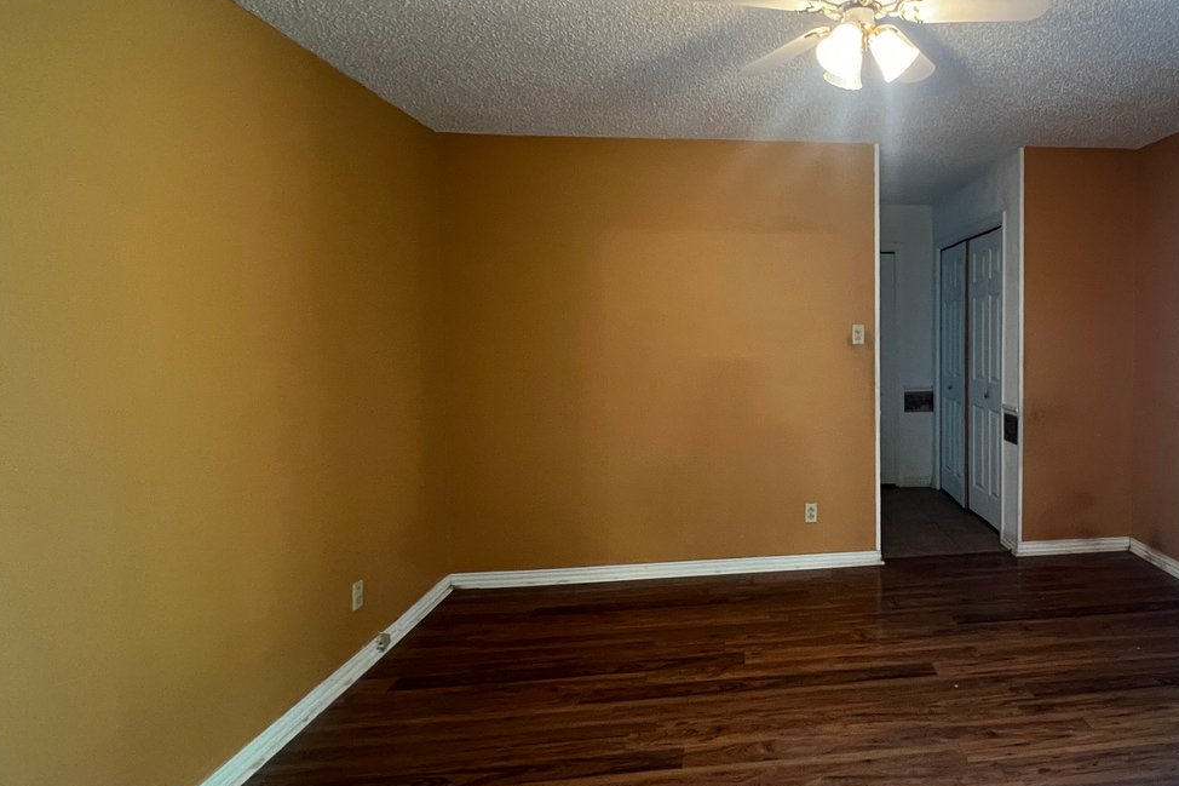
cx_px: 848
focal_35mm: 21
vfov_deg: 59.4
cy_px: 368
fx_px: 688
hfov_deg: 76.7
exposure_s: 1/60
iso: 640
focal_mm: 1.57
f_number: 1.8
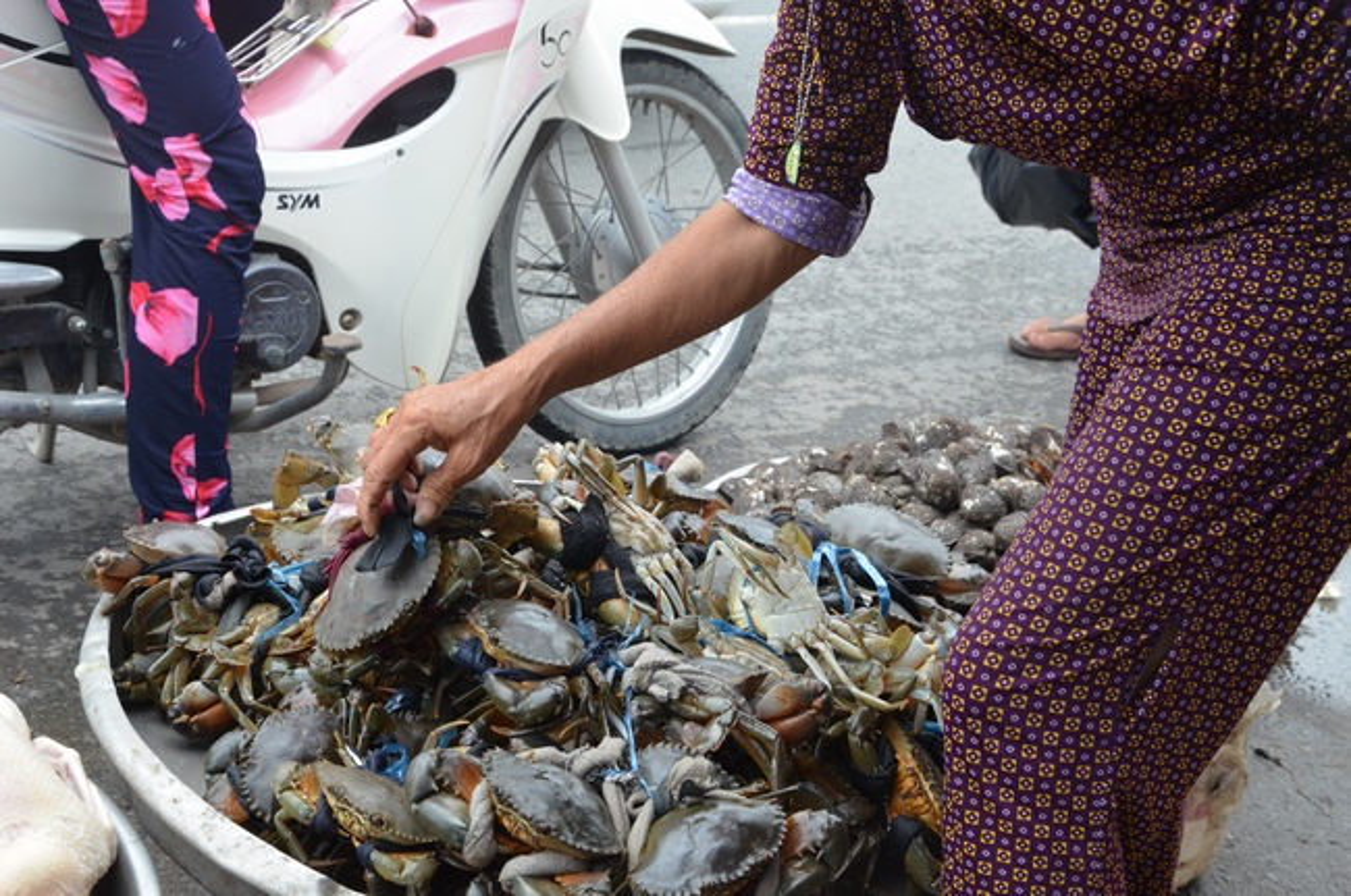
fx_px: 2360
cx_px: 676
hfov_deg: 31.9
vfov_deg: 21.5
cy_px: 448
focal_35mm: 63
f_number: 10
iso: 1000
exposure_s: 1/320
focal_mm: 42
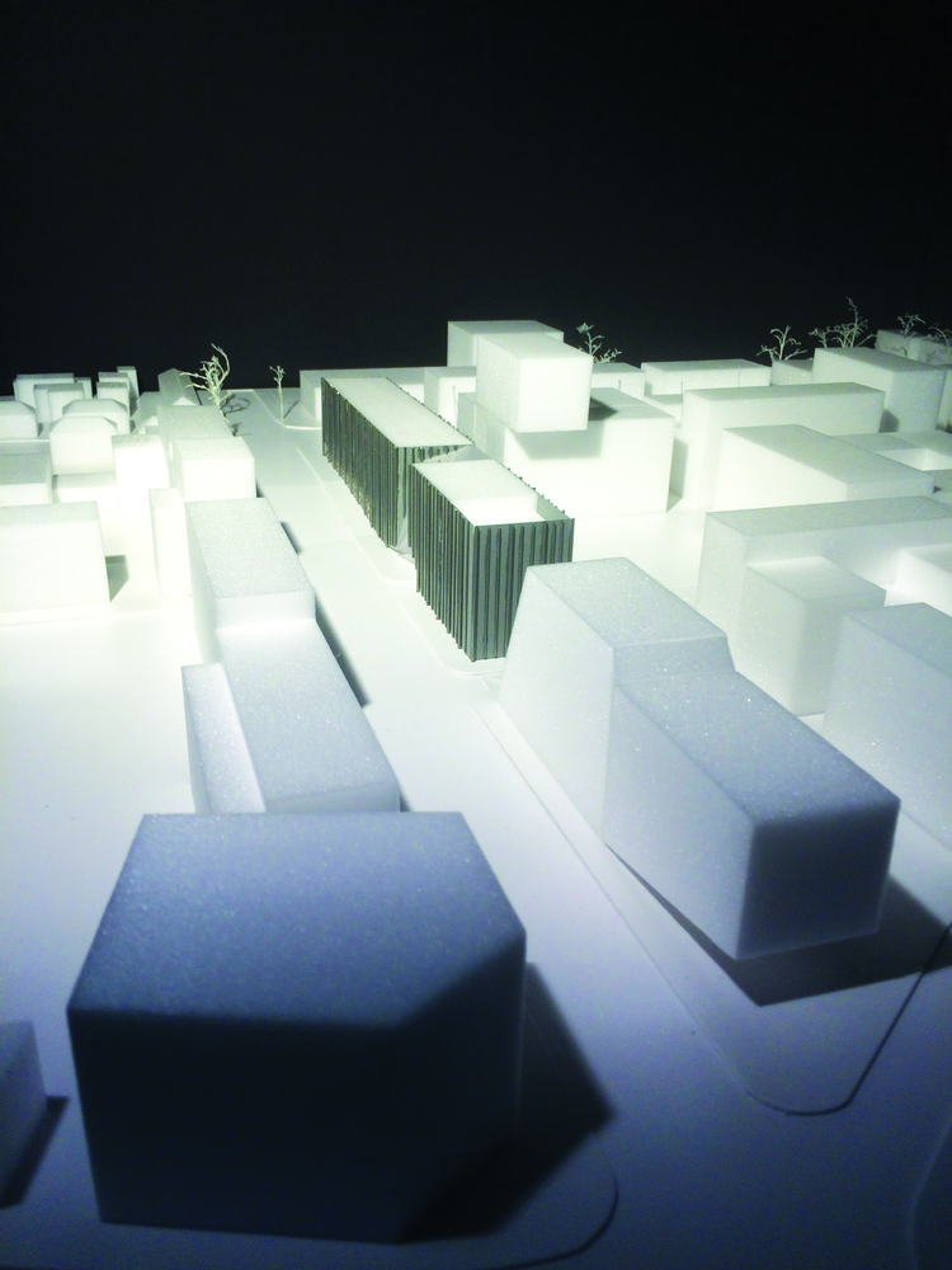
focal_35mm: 29
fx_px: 1063
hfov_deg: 48.2
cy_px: 635
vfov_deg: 61.7
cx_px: 476
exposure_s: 1/121
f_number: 2.2
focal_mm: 4.15
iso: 32
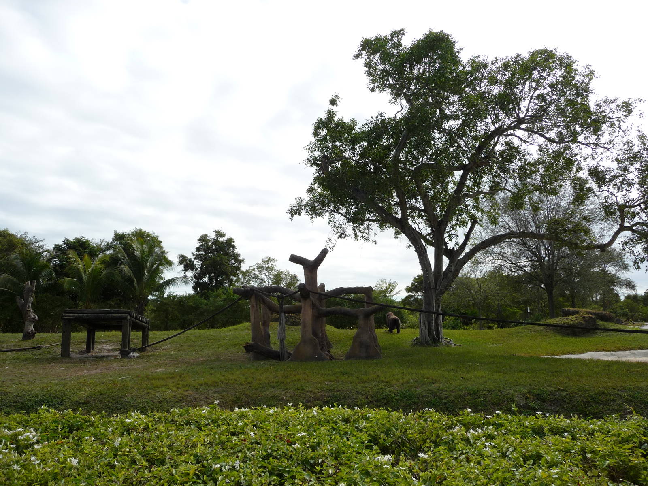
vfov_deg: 49.7
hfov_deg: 63.4
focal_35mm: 28
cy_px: 243
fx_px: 524
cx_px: 324
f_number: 3.3
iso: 100
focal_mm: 4.7
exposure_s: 1/1300
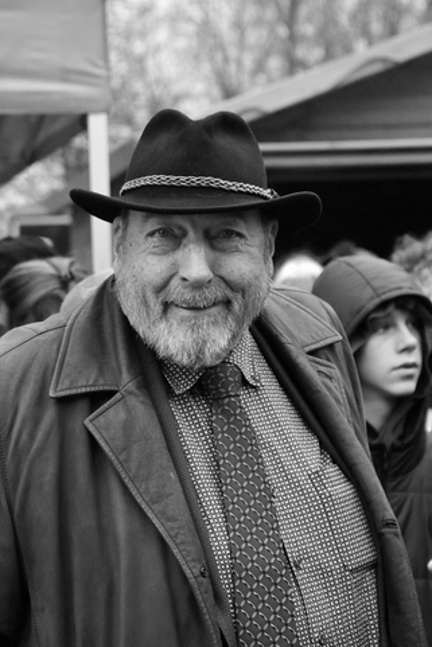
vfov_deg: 15.6
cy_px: 393
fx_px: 2356
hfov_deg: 10.5
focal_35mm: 131
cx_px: 176
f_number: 5.3
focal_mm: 70
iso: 5600
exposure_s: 1/400
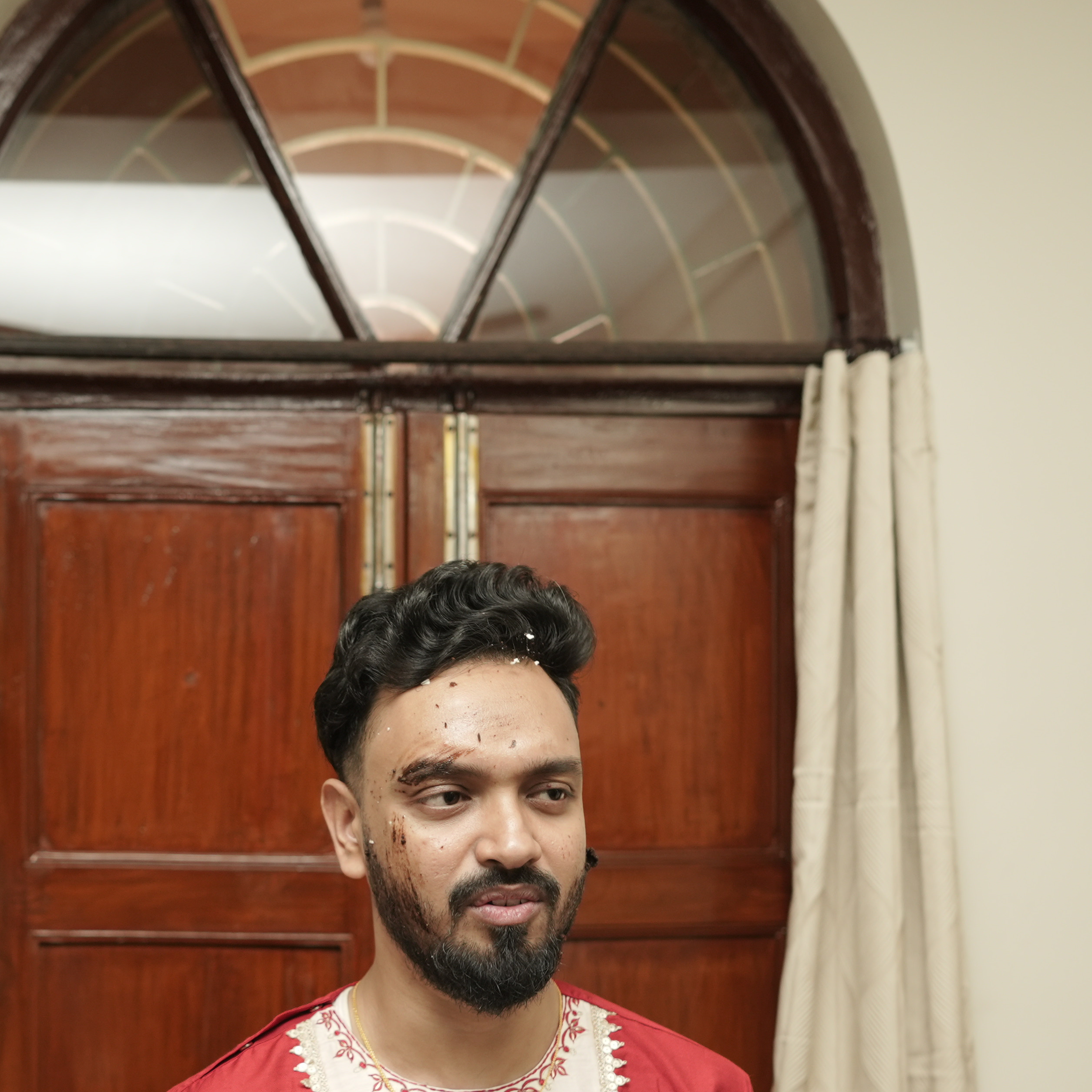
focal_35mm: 57
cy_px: 896
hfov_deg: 29.5
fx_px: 2034
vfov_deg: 29.3
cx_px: 264
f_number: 2.5
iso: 320
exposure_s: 1/200
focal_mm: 24
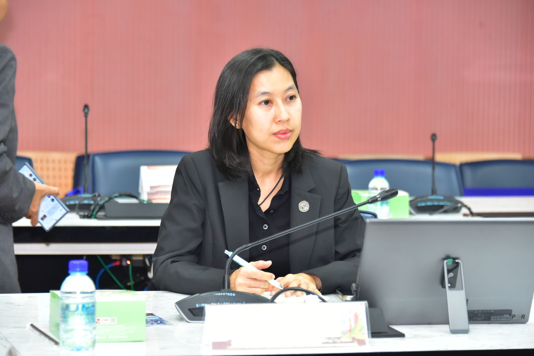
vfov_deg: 10.2
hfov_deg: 15.2
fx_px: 2003
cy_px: 178
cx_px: 267
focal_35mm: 135
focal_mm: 135
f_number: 5.6
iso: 3200
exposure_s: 1/200
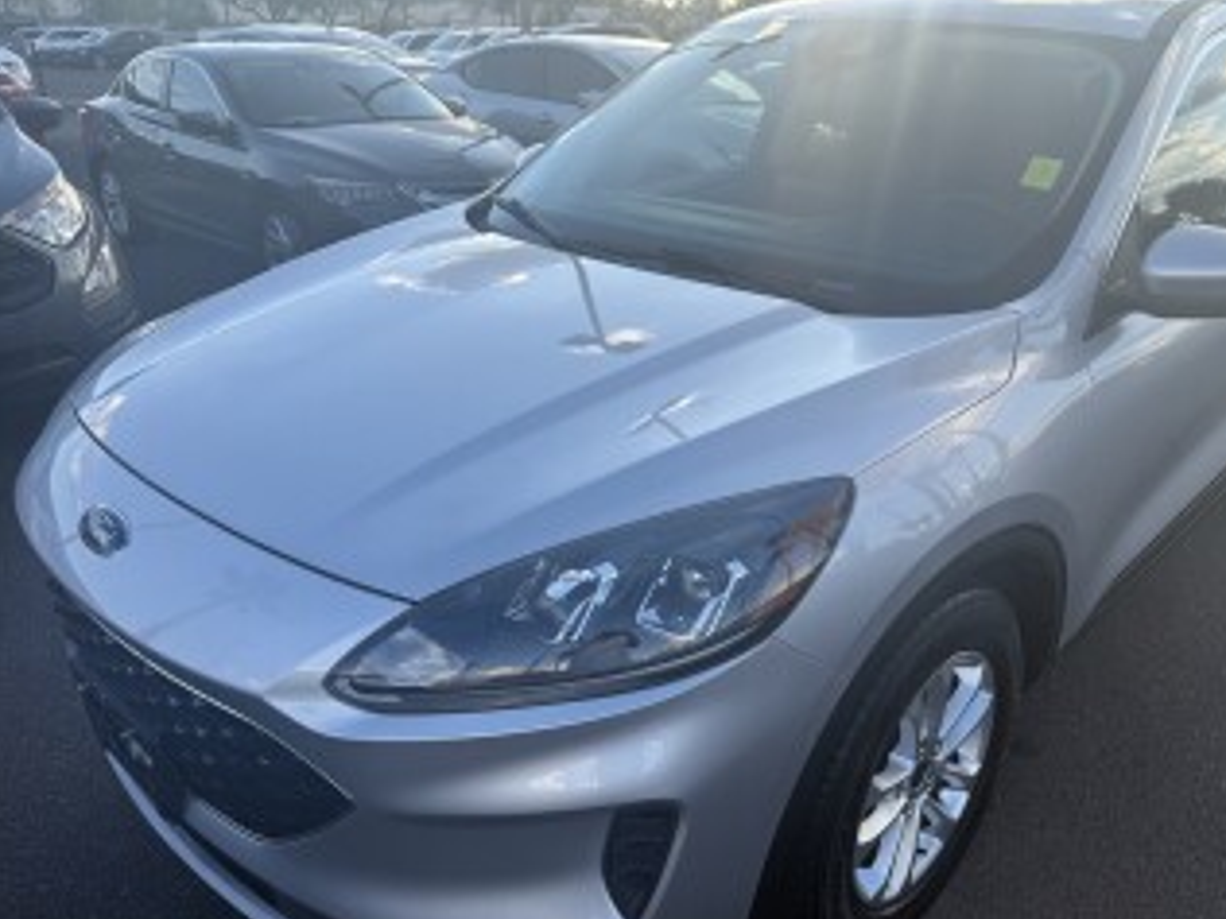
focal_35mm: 28
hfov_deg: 63.2
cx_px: 700
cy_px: 498
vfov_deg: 49.7
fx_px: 992
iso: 80
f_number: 1.78
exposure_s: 1/992
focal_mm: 6.76
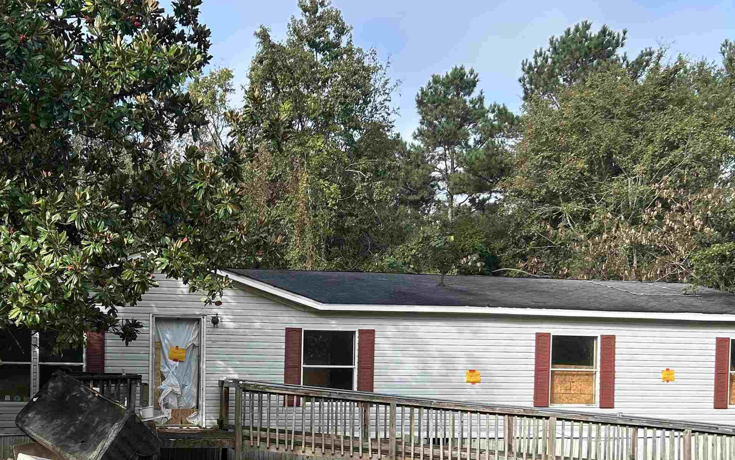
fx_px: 881
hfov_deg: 44.5
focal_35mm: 44
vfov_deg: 28.6
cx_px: 235
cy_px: 366
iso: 50
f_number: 1.5
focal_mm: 5.7
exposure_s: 1/1238
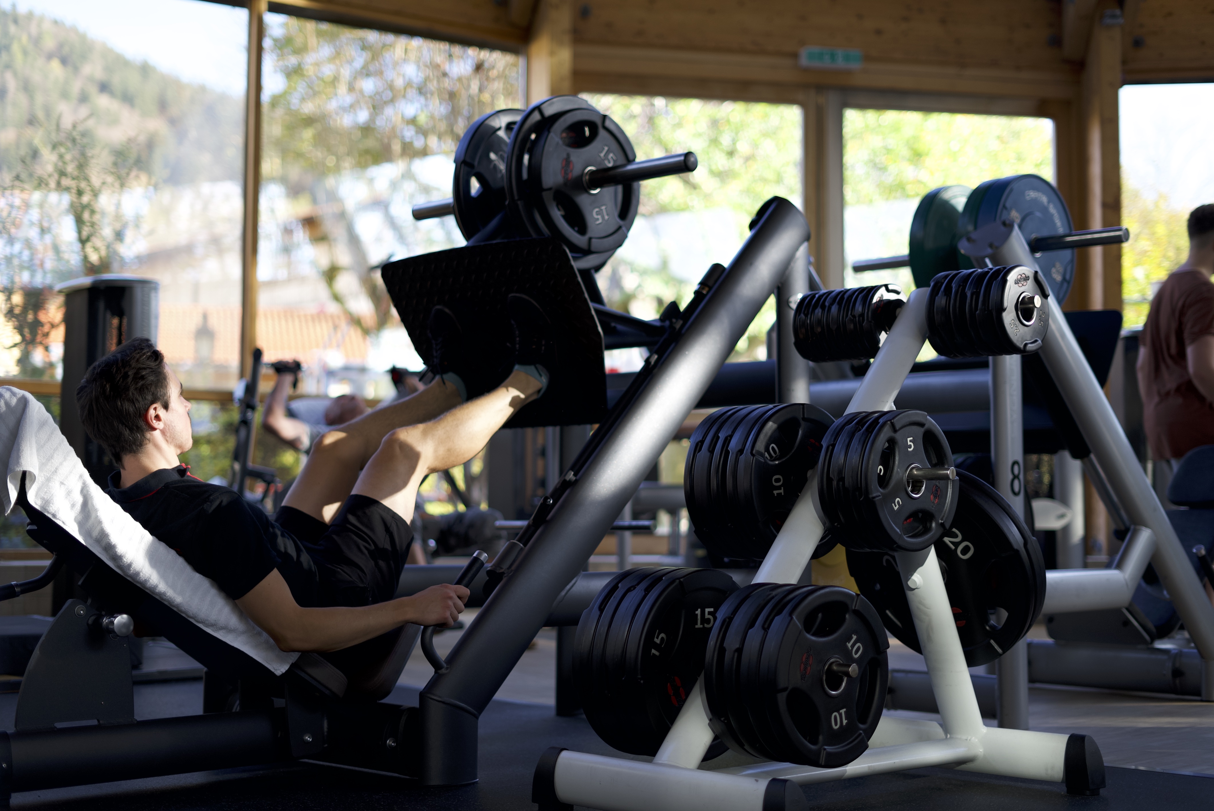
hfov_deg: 39.6
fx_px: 1687
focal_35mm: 50
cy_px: 406
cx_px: 607
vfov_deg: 27.0
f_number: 1.8
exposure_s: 1/320
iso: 200
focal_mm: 50
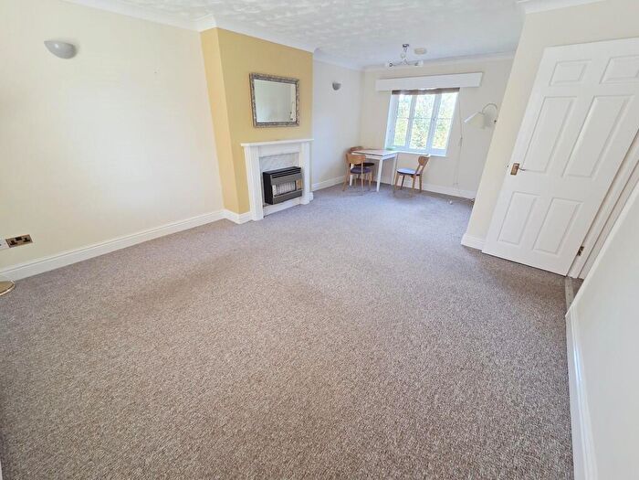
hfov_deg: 106.2
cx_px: 320
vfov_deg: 89.9
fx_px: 240
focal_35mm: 13
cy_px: 240
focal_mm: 2.2
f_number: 2.2
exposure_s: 1/100
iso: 200
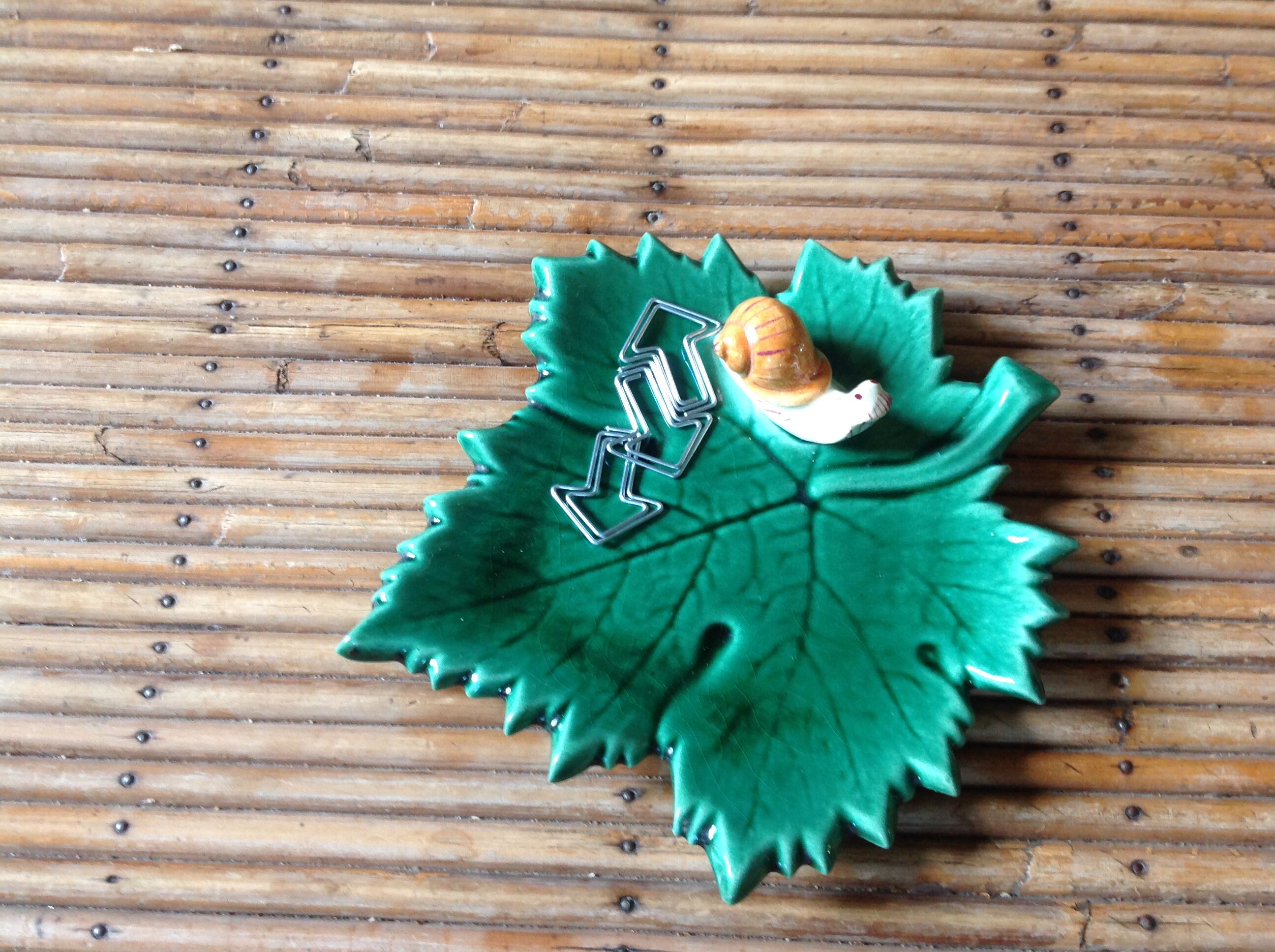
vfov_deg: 40.6
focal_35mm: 35
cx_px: 638
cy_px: 476
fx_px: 1287
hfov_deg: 52.7
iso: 80
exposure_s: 1/15
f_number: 2.4
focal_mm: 4.28
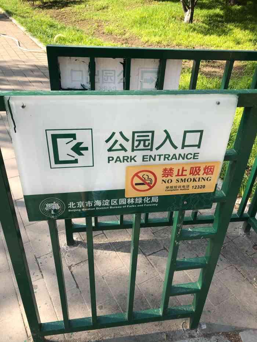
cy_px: 171
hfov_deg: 49.8
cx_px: 128
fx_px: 277
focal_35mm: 28
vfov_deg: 63.4
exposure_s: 1/527
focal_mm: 3.99
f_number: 1.8
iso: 20
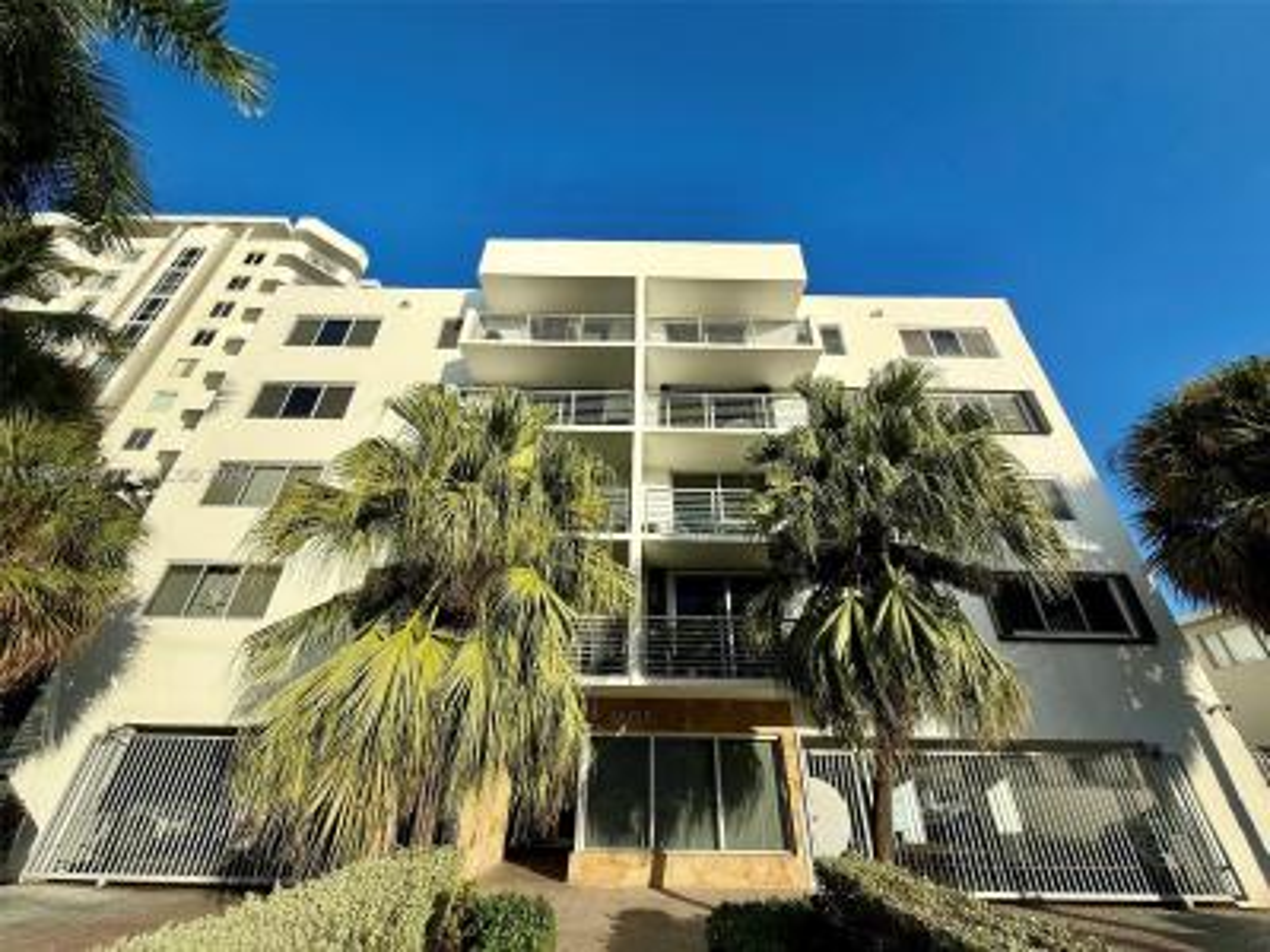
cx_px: 635
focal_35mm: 14
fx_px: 514
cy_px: 476
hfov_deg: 102.1
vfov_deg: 85.7
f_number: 2.2
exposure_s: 1/1901
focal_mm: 2.22
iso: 50
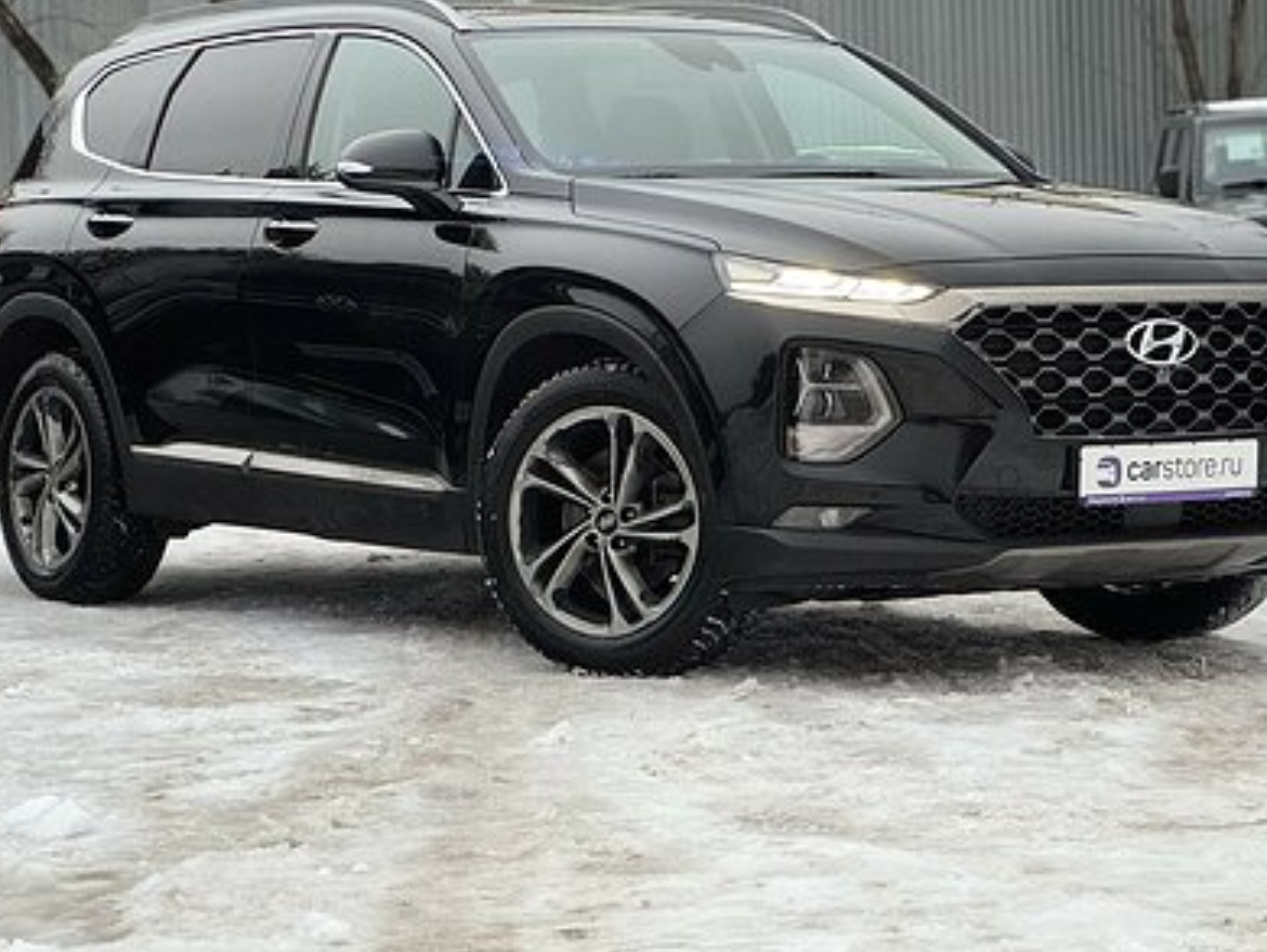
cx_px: 634
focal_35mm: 108
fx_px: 3955
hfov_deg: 18.2
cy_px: 328
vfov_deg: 13.7
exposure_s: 1/60
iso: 400
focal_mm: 9
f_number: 2.8
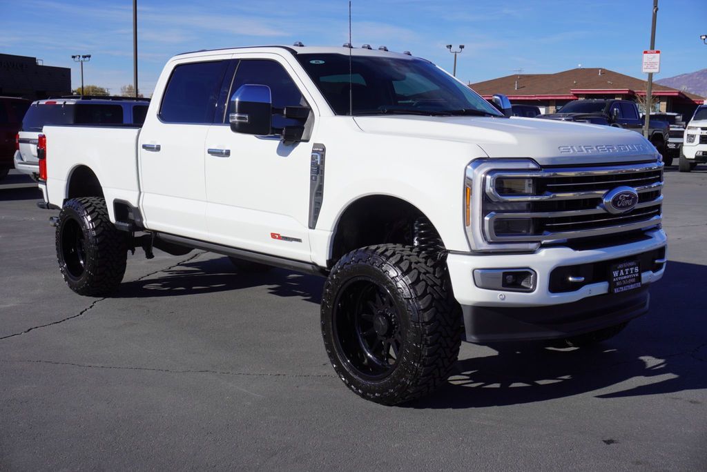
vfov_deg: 33.1
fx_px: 796
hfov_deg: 47.9
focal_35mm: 40
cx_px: 354
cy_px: 236
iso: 100
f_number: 9
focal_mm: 27
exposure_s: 1/400
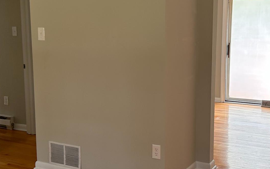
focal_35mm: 53
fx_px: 390
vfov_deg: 24.4
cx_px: 155
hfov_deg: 38.1
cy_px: 91
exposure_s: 1/121
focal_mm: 5.7
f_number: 1.5
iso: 80
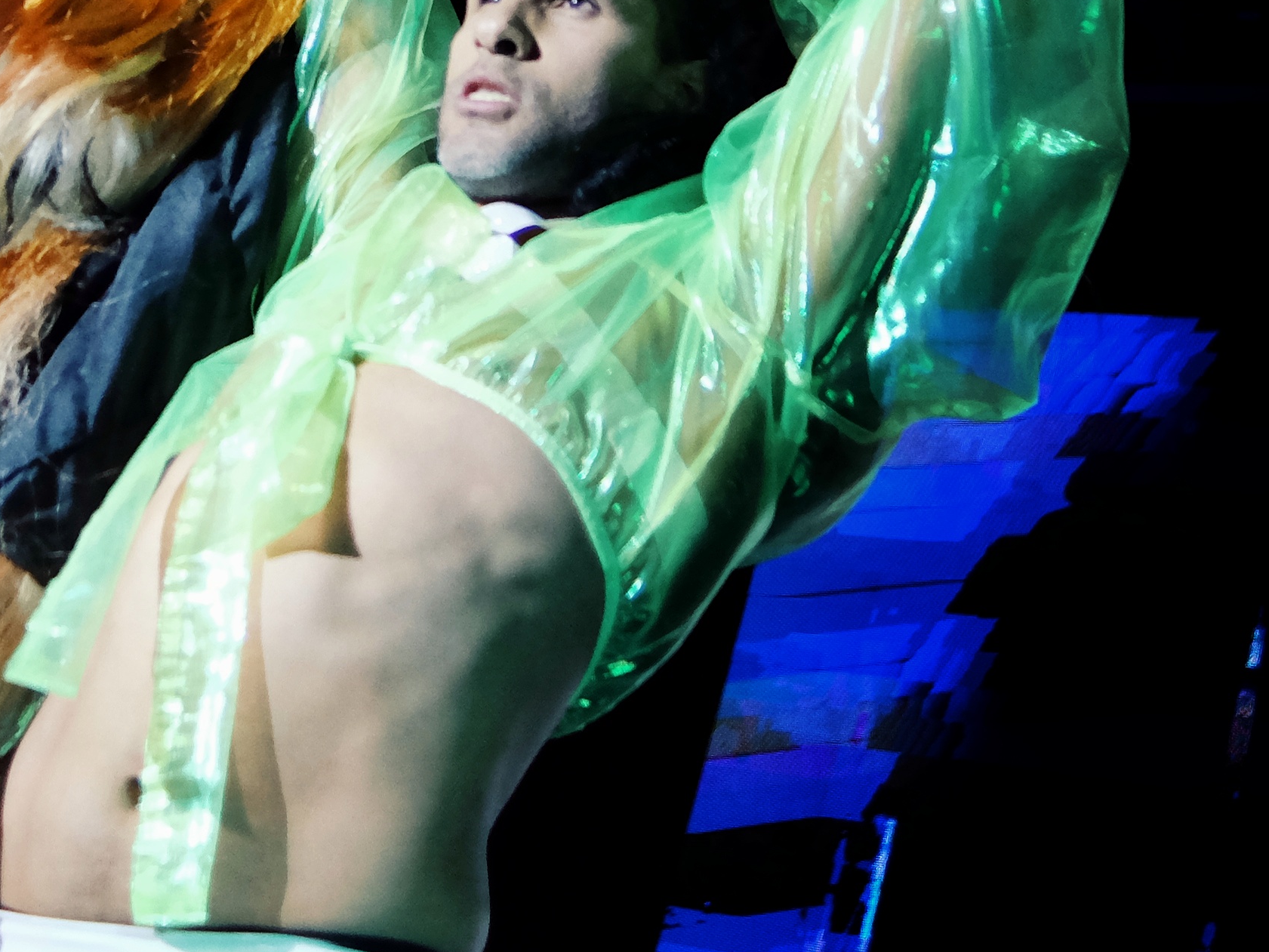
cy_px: -276
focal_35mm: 98
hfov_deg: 19.8
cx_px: 214
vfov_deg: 14.5
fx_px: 3593
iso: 2000
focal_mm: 23
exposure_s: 1/500
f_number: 1.6
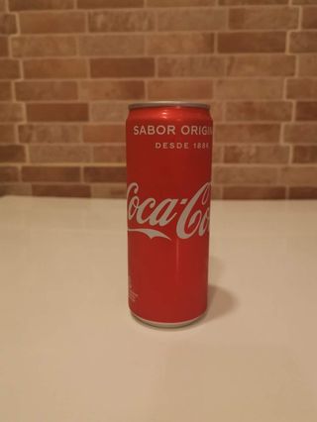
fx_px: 329
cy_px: 211
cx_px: 158
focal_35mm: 27
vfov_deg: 65.3
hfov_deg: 51.4
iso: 320
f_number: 1.8
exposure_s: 1/50
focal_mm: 5.58
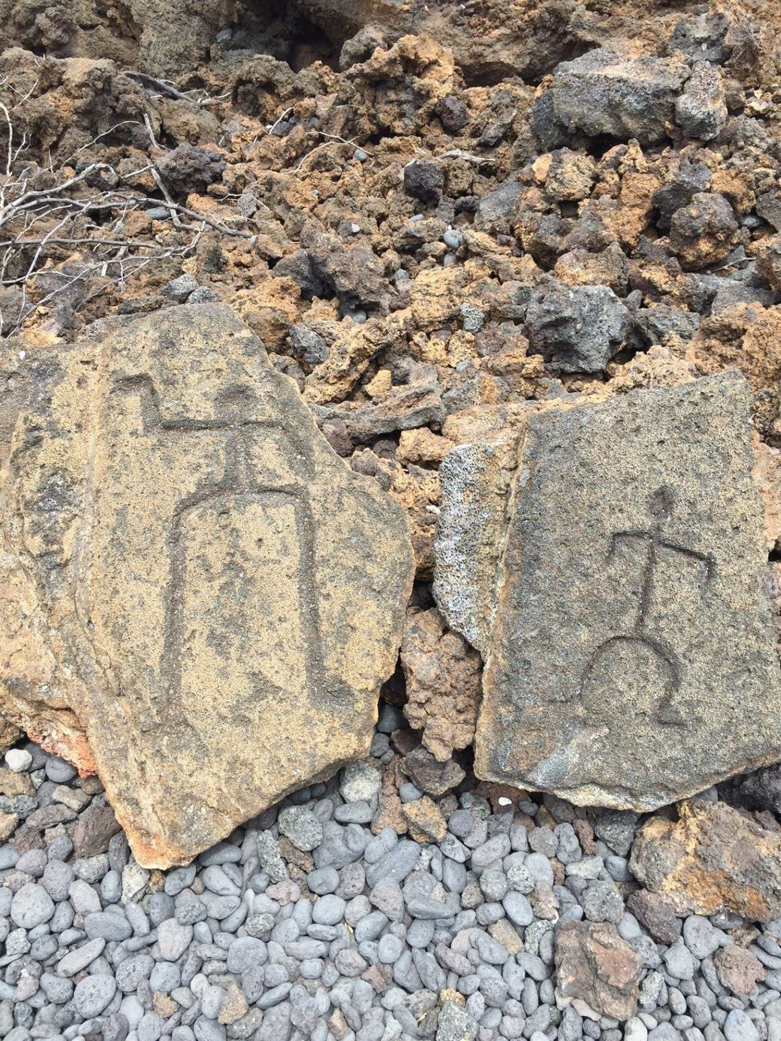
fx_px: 873
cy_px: 520
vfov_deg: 61.7
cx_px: 390
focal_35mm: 29
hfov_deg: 48.2
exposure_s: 1/746
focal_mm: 4.15
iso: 32
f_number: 2.2
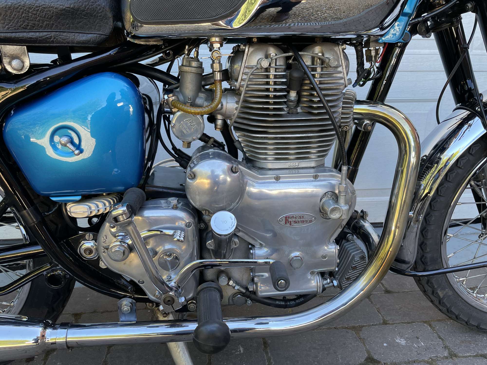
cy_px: 182
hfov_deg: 67.3
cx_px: 244
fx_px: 366
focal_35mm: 26
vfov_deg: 53.1
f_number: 1.6
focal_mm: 4.2
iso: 40
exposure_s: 1/121
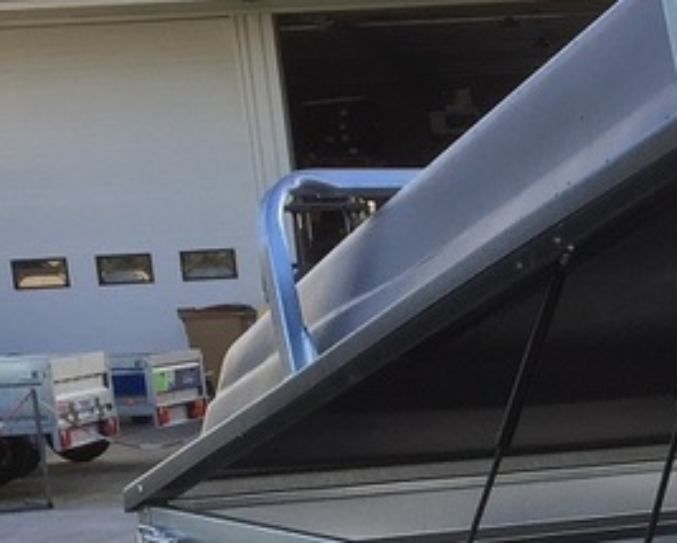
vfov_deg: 11.7
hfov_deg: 14.0
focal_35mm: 127
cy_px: 794
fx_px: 2547
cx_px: 1070
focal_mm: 4.15
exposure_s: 1/482
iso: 32
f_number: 2.2
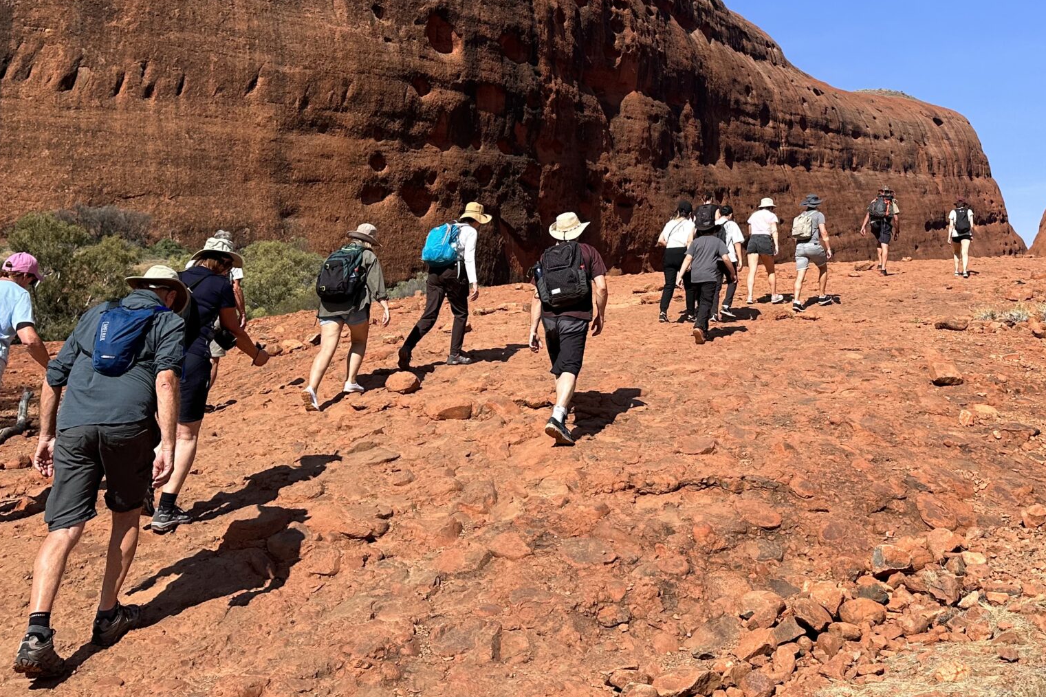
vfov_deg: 31.0
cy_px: 129
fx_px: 1220
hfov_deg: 45.9
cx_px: 666
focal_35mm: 42
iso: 80
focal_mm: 6.86
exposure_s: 1/4016
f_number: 1.78
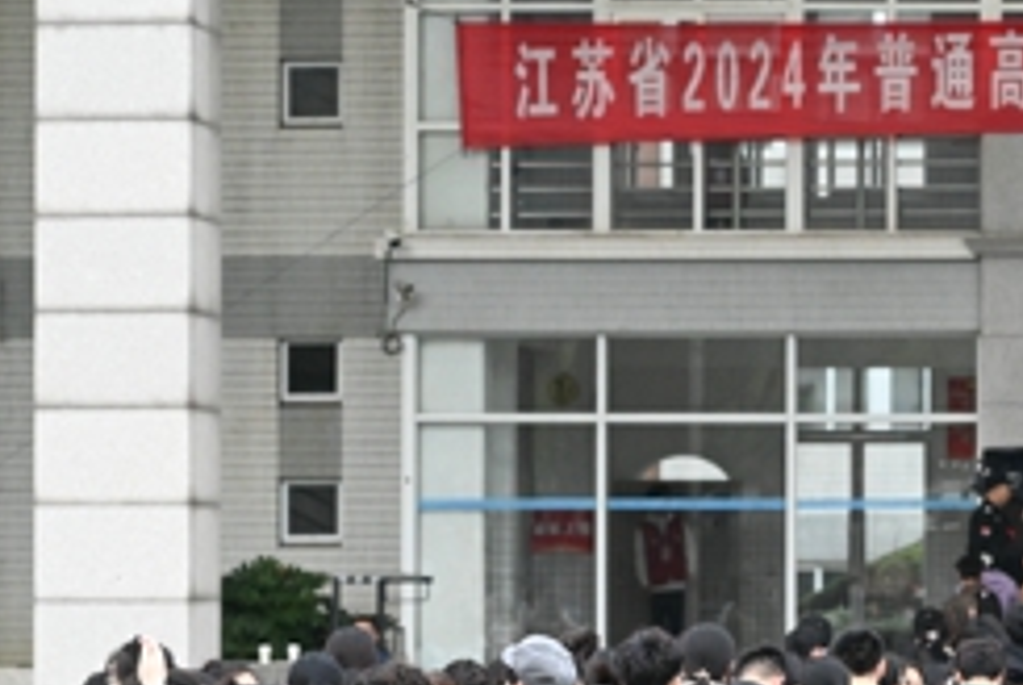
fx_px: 5832
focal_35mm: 205
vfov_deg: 6.7
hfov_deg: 9.9
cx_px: 1157
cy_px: 420
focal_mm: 74
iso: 4500
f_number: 4
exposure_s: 1/800
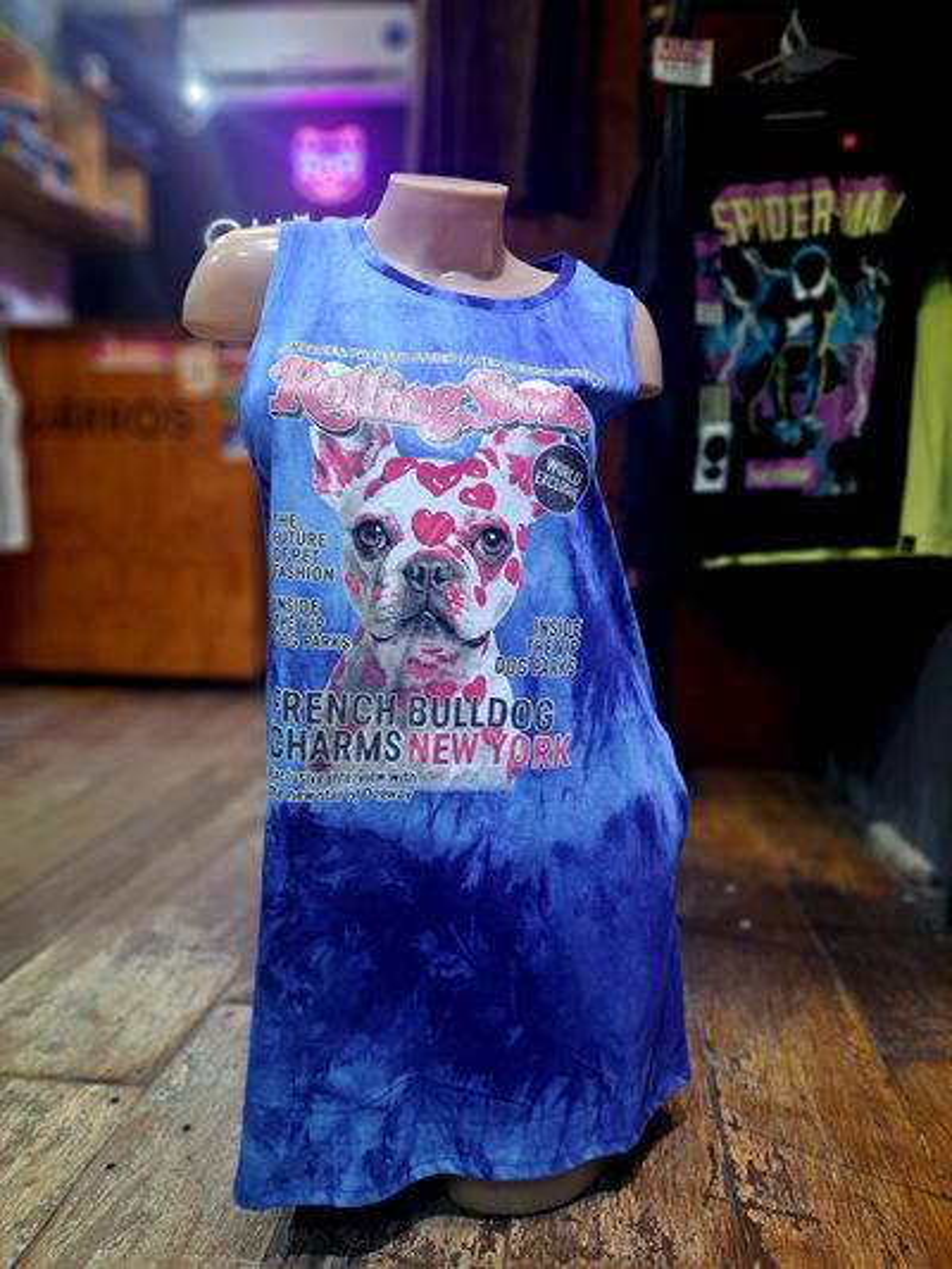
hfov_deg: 56.8
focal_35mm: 24
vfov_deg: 71.6
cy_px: 634
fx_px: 880
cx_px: 476
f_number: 1.8
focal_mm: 5.23
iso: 100
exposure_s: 1/50
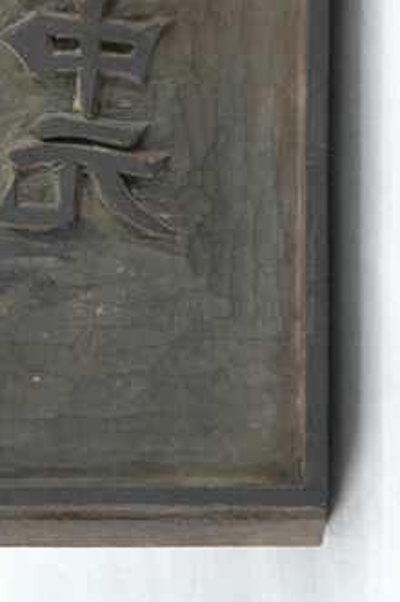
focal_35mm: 203
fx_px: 3390
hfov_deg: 6.7
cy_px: 55
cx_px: 81
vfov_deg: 10.1
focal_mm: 70
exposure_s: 1/8
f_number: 7.1
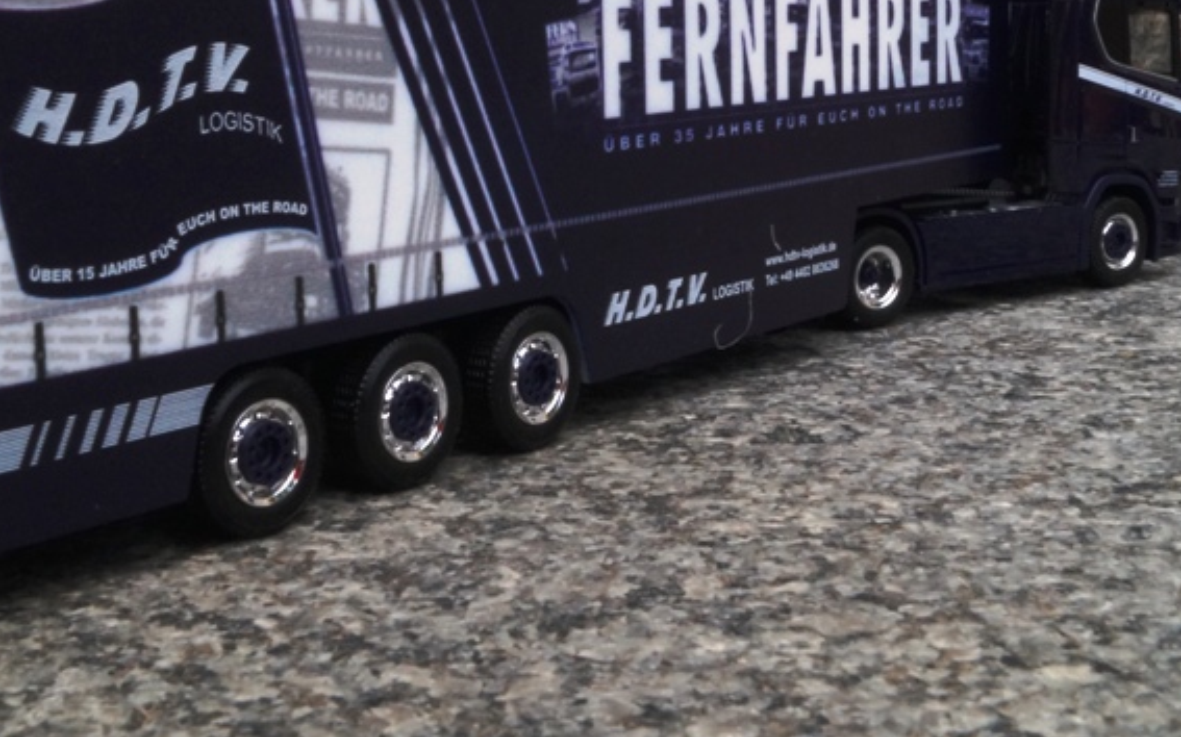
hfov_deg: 36.3
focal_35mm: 56
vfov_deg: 22.8
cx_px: 546
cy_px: 158
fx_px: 1802
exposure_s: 1/60
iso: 500
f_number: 22
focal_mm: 18
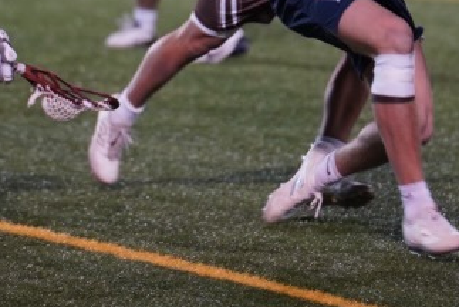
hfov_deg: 4.8
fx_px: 5462
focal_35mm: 428
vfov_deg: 3.2
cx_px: 227
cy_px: -36
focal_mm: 171
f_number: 2.8
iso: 2000
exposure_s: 1/320
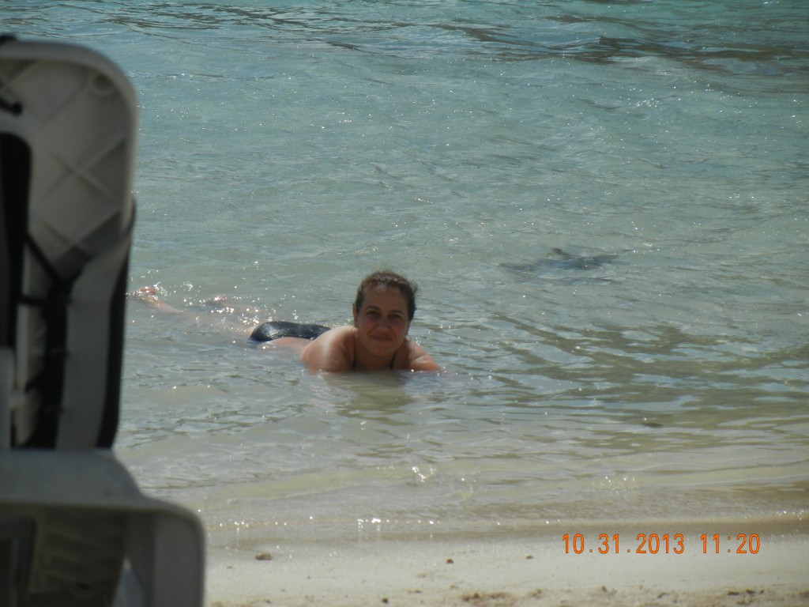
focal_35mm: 200
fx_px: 4674
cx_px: 404
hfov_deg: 9.9
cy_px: 304
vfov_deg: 7.4
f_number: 9.4
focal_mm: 36
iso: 160
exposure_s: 1/585
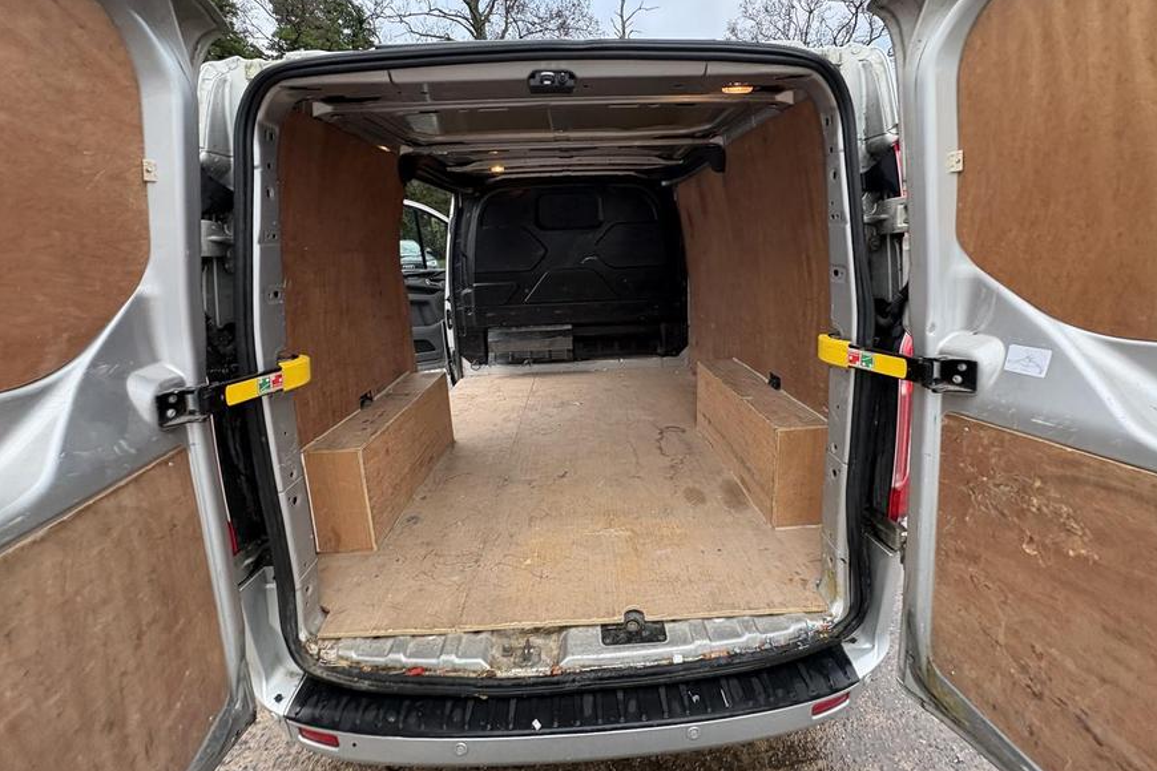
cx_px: 594
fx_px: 482
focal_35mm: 15
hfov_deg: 100.4
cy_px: 336
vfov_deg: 77.0
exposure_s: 1/99
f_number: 2.2
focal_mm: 2.22
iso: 160
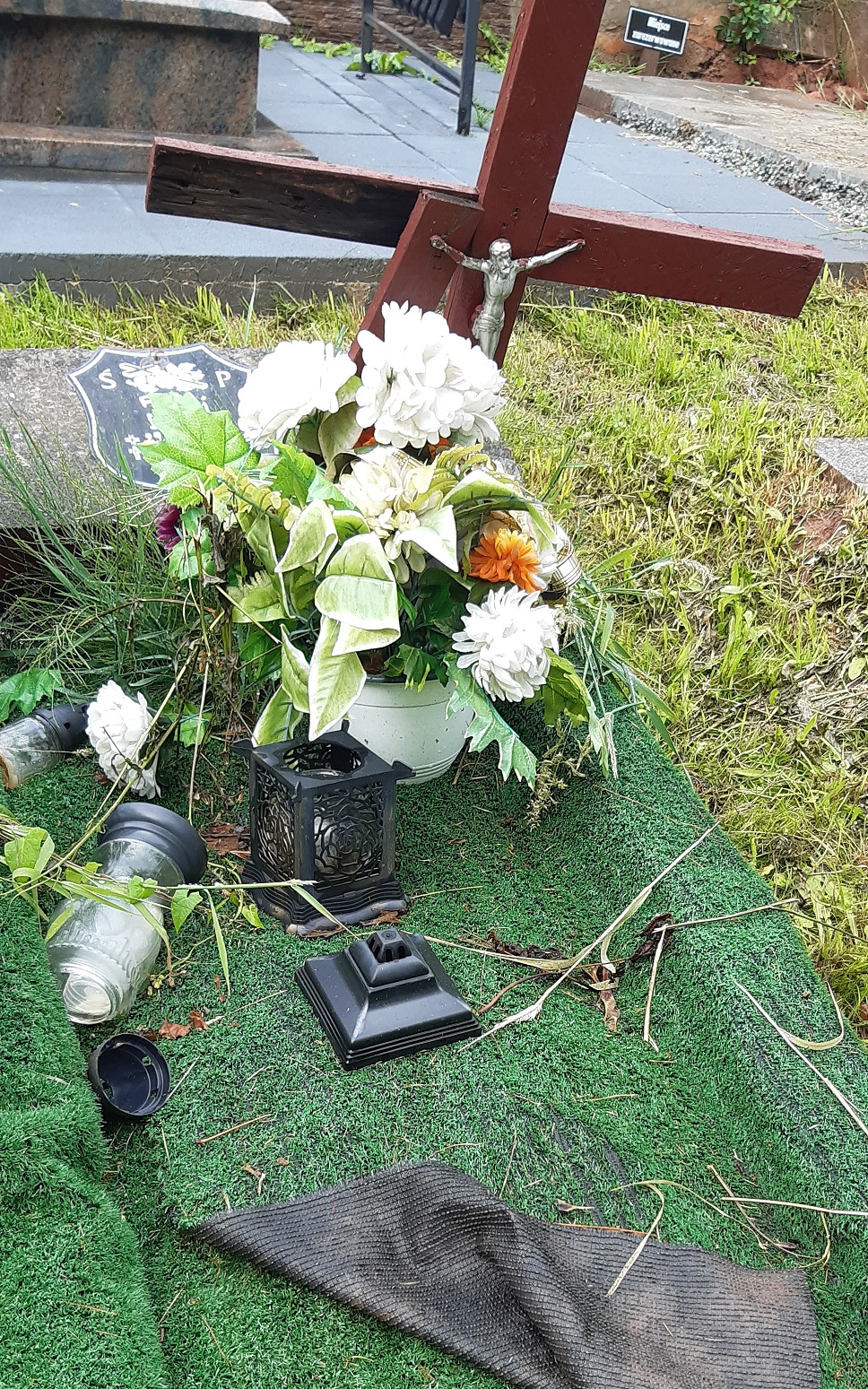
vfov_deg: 47.1
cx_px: 451
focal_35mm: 41
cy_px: 968
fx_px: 1552
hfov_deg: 31.2
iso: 40
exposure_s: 1/318
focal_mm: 3.92
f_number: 1.7
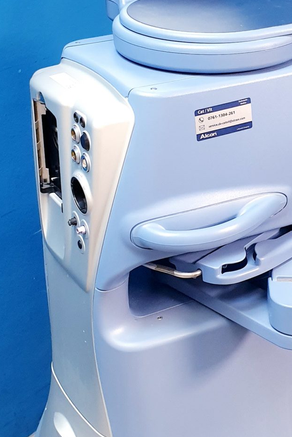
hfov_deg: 18.4
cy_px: 170
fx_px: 900
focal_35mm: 74
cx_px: 191
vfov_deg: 27.3
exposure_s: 1/33
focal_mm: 4.3
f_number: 2.4
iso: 250
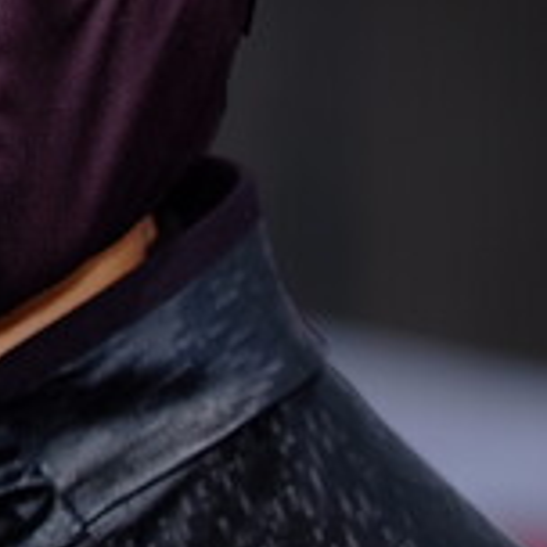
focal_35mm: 542
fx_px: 9690
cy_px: 108
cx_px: -331
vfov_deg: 3.2
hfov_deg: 3.2
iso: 100
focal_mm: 90
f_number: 4
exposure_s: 1/1250
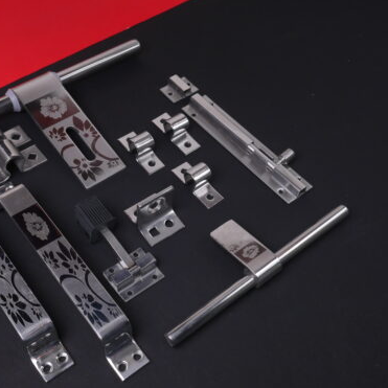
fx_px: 634
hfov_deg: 33.8
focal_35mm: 50
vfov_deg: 34.0
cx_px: 133
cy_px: 194
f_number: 7.1
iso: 800
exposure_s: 1/30
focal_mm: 21
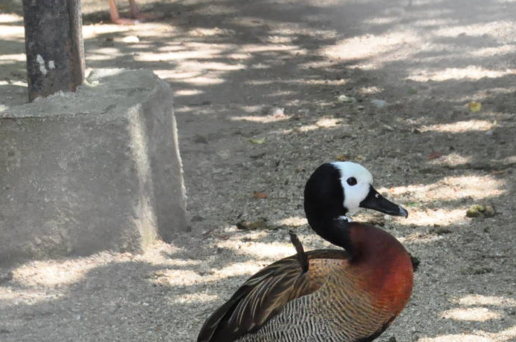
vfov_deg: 3.8
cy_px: 305
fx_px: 5199
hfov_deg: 5.7
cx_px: 352
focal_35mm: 363
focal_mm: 105
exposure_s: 1/200
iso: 3200
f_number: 18
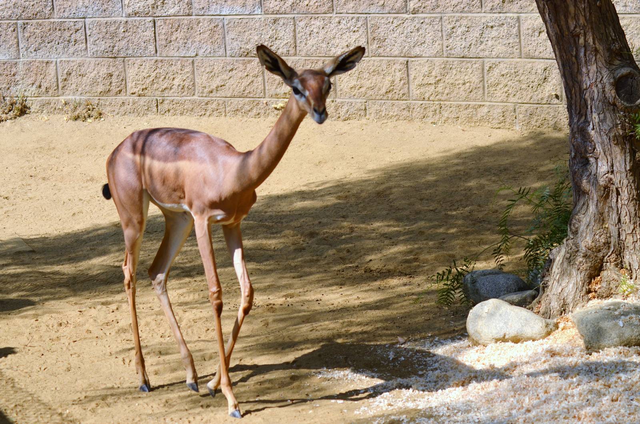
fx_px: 1863
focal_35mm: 105
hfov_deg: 19.5
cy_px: 212
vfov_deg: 13.0
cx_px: 320
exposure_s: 1/800
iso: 200
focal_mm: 70
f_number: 7.1
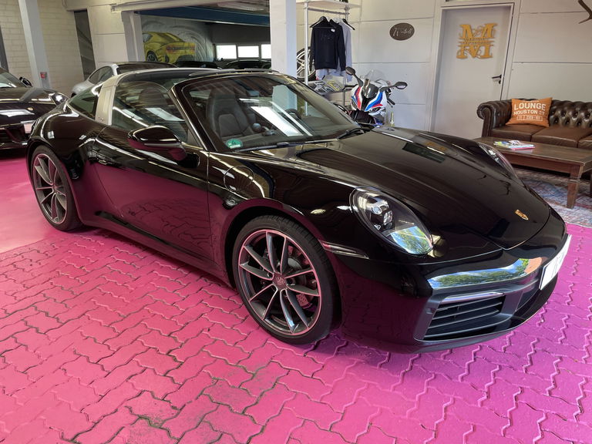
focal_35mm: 26
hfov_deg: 67.3
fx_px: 445
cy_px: 222
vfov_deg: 53.1
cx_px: 296
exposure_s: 1/100
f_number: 1.6
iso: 125
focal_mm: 4.2
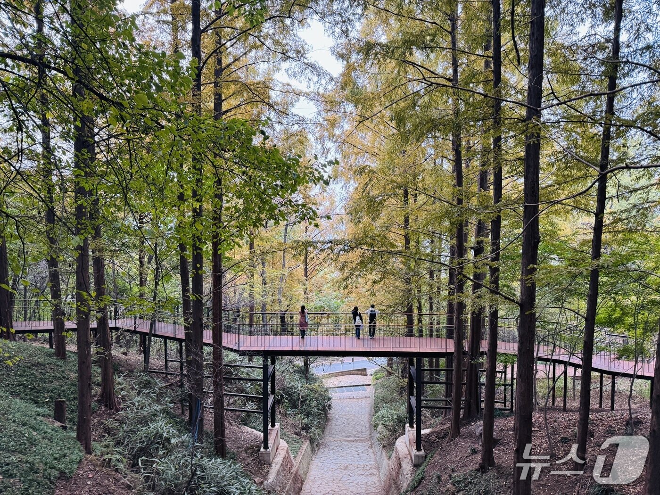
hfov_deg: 71.6
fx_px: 458
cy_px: 248
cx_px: 330
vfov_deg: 56.8
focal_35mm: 24
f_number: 1.78
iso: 250
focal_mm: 6.76
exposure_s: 1/60
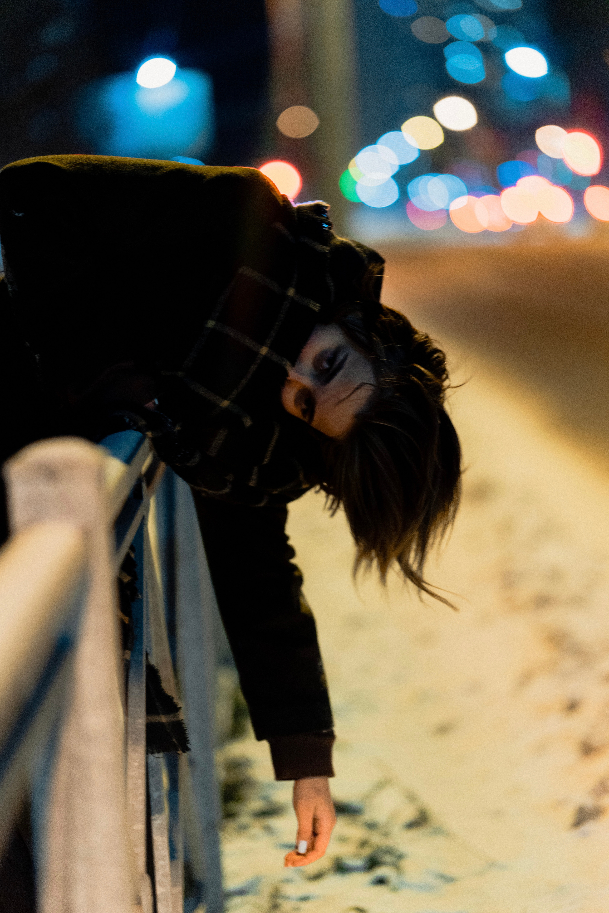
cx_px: 304
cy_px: 456
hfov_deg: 16.1
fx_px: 2157
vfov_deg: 23.9
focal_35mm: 85
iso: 800
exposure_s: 1/80
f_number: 1.4
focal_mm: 85
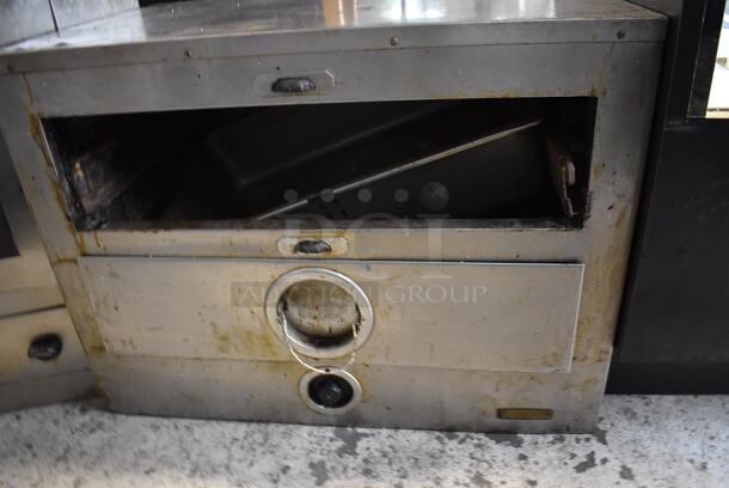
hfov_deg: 67.3
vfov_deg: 48.0
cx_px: 364
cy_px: 244
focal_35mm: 27
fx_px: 547
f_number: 3.5
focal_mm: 18
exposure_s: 1/30
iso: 2500
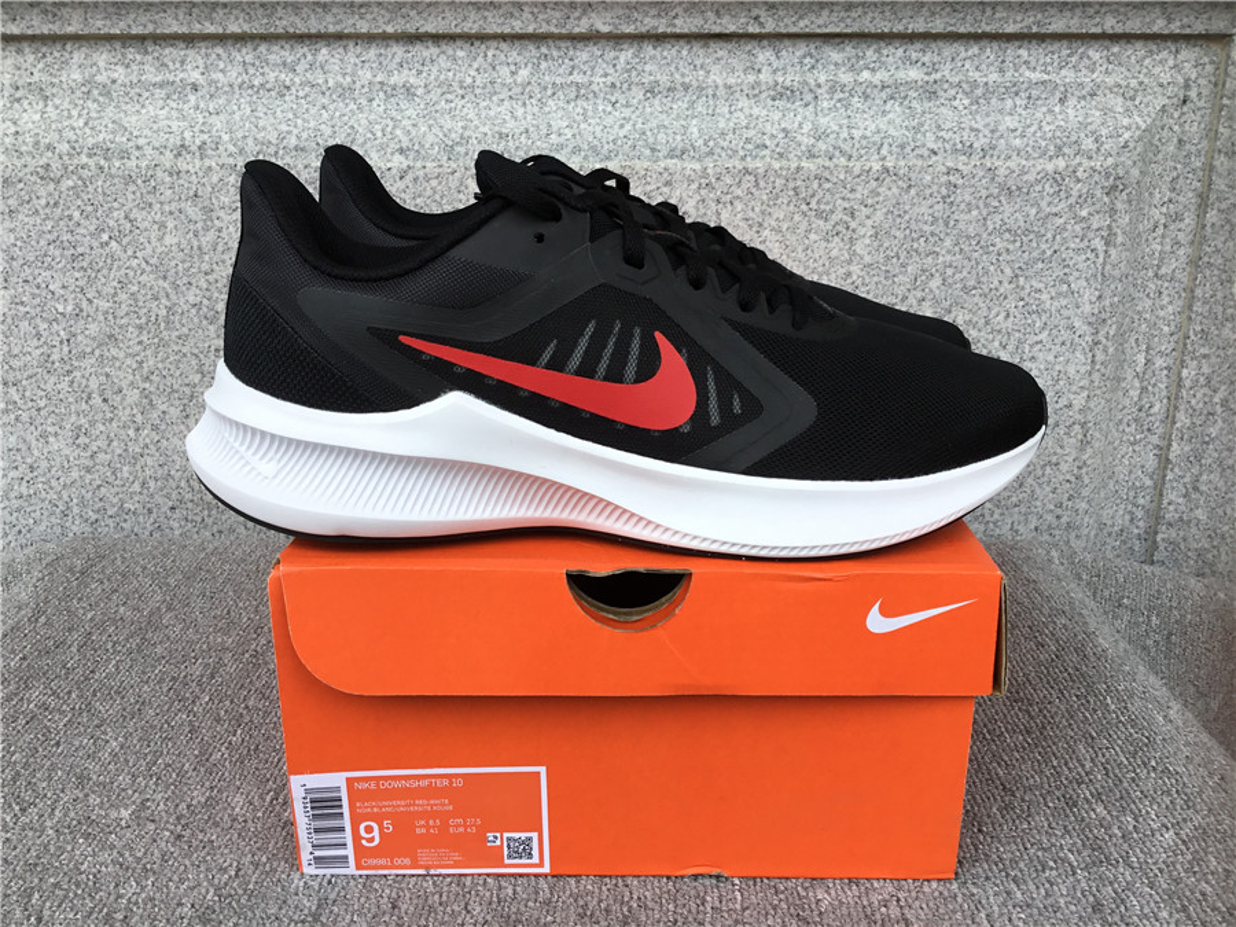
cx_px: 618
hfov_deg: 58.4
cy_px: 464
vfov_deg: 45.4
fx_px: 1107
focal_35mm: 31
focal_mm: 3.3
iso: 25
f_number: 2.4
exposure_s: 1/375
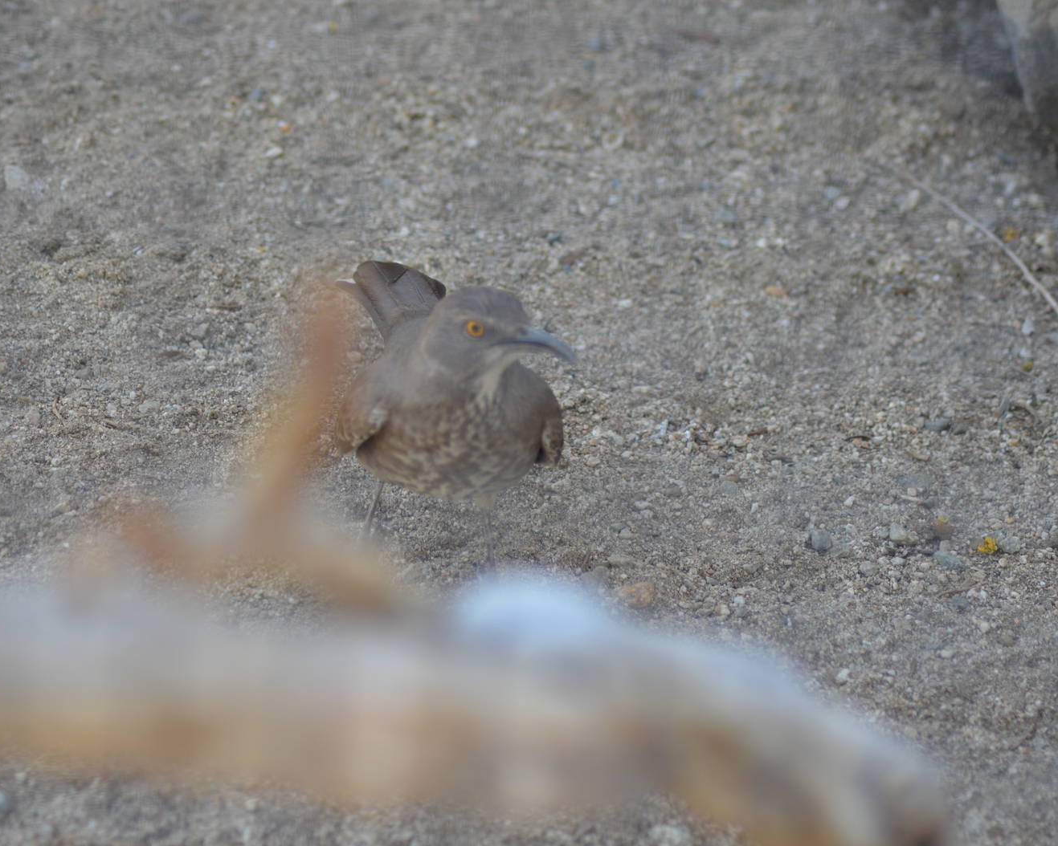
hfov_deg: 9.8
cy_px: 425
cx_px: 558
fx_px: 6201
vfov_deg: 7.8
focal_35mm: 198
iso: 400
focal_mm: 116
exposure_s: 1/400
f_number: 5
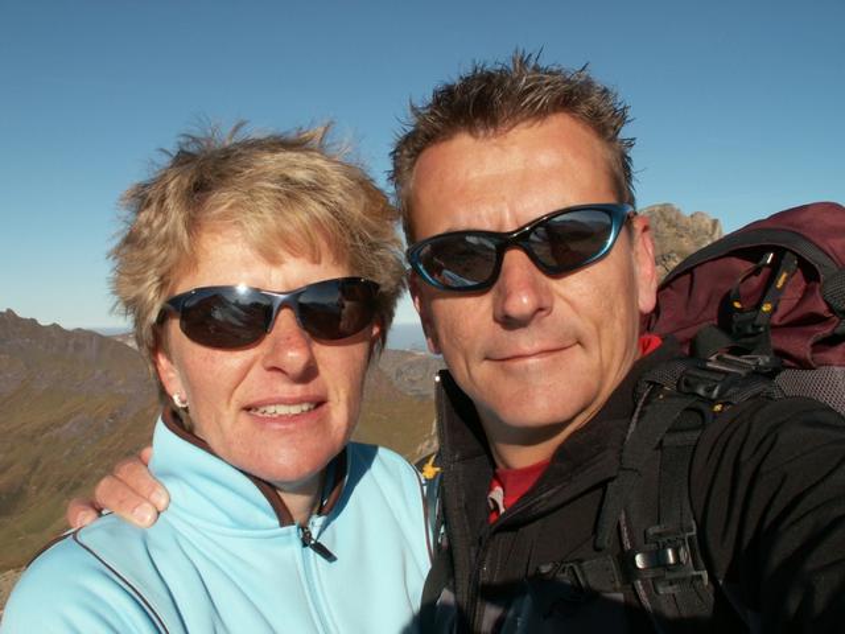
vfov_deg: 40.7
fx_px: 854
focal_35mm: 35
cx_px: 422
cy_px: 317
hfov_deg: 52.6
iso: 50
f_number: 7.1
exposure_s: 1/250
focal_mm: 5.86
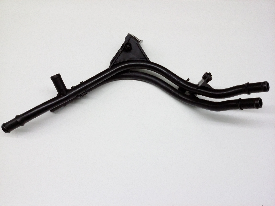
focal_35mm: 32
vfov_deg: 44.2
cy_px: 103
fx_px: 254
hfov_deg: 56.8
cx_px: 138
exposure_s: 1/30
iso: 200
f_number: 2.4
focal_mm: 3.4
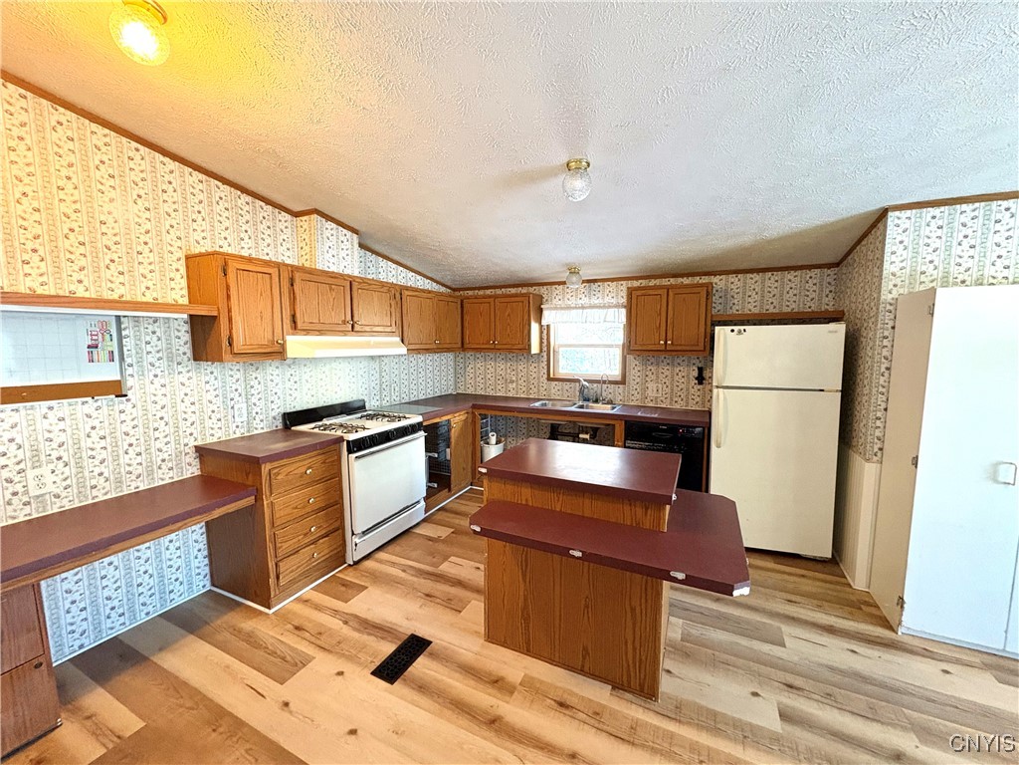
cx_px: 510
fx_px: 412
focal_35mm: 14
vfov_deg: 85.7
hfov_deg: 102.1
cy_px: 382
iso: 500
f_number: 2.2
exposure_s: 1/60
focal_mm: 2.22
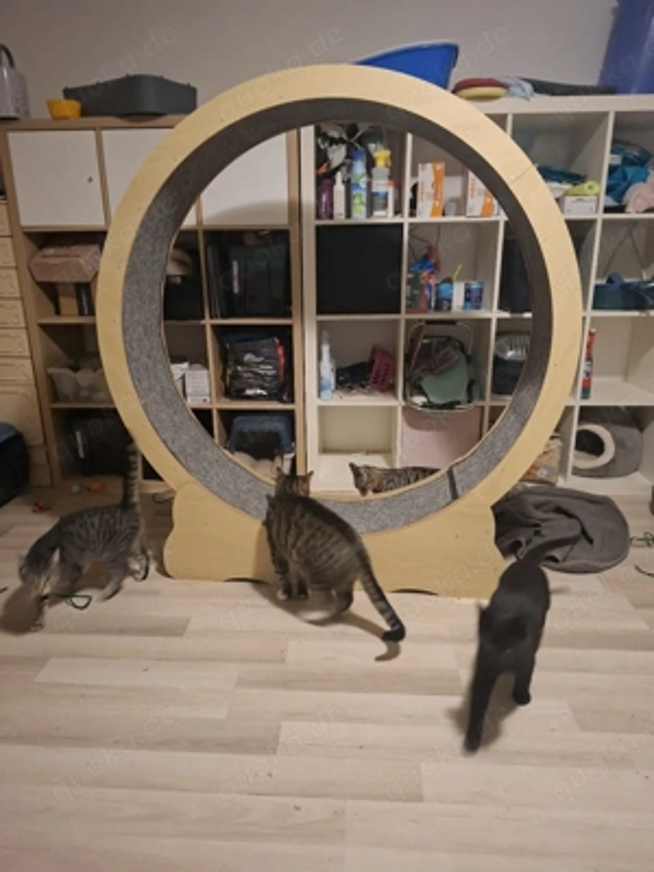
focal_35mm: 23
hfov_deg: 58.9
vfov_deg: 73.9
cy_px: 436
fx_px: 579
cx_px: 327
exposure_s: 1/20
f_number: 1.8
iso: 800
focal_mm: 5.54
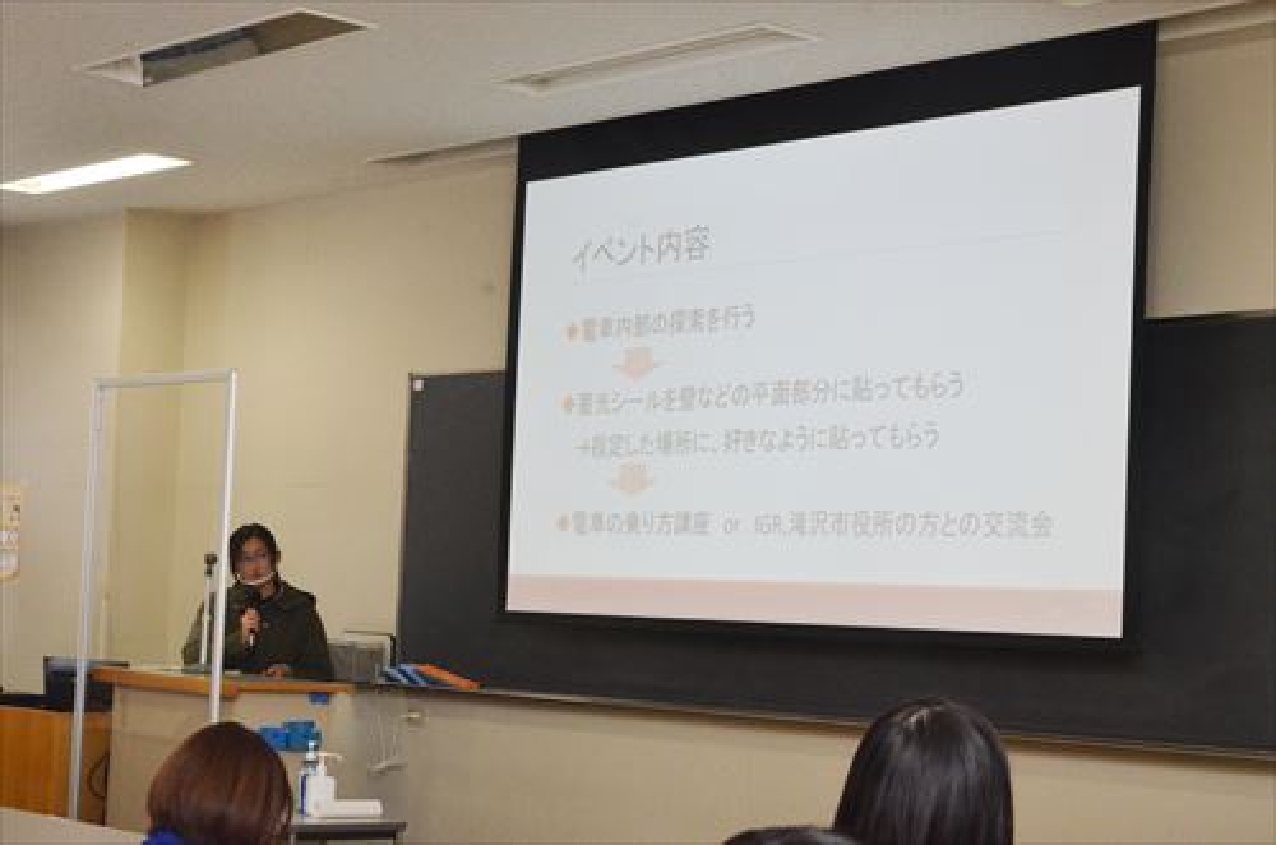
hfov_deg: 29.3
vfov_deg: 19.6
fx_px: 2440
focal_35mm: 69
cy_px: 422
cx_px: 638
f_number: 13
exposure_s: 1/320
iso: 3200
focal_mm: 46
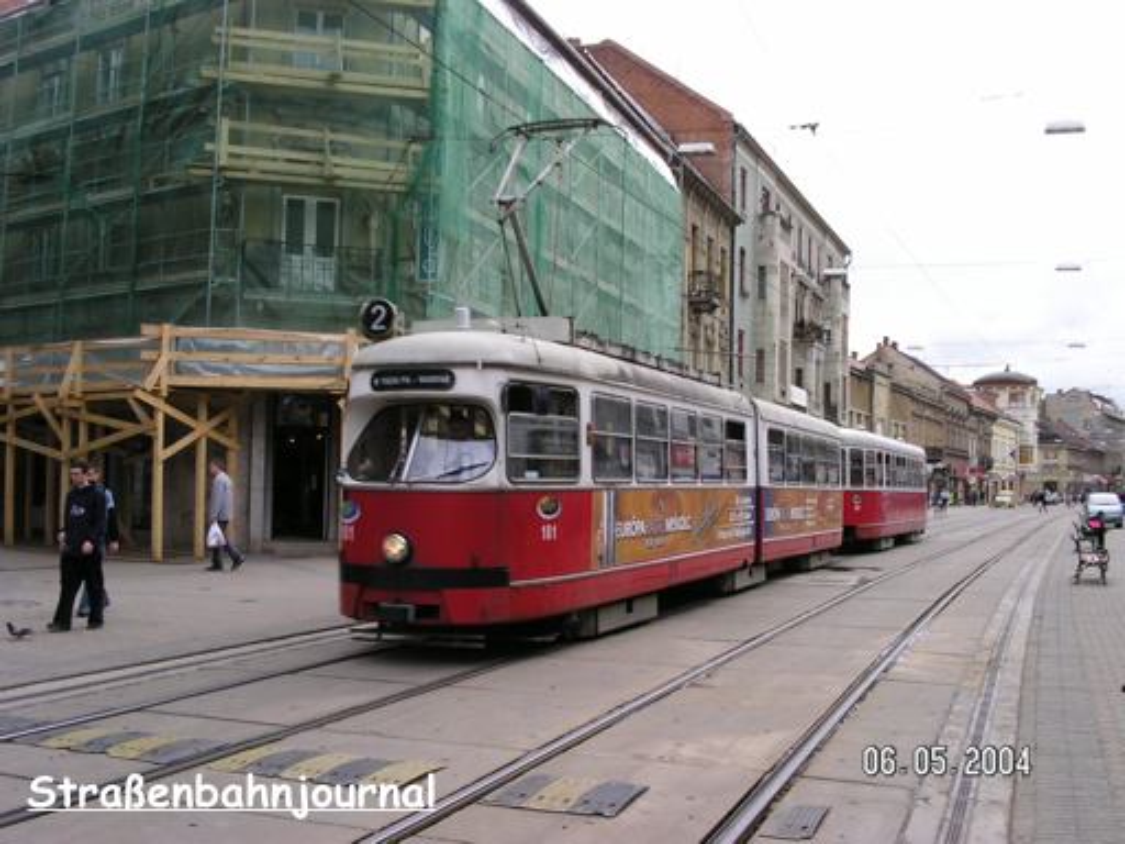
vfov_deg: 37.7
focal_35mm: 38
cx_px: 562
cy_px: 422
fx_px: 1235
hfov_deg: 49.0
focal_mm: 7.8
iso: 100
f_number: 5.6
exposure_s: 1/125
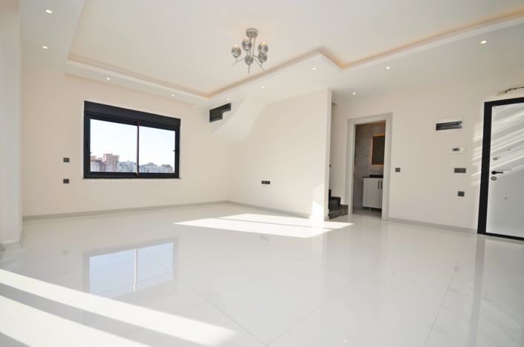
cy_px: 174
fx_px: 218
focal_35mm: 15
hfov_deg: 100.5
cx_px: 262
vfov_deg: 77.0
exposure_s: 1/200
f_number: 7.1
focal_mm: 10
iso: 100
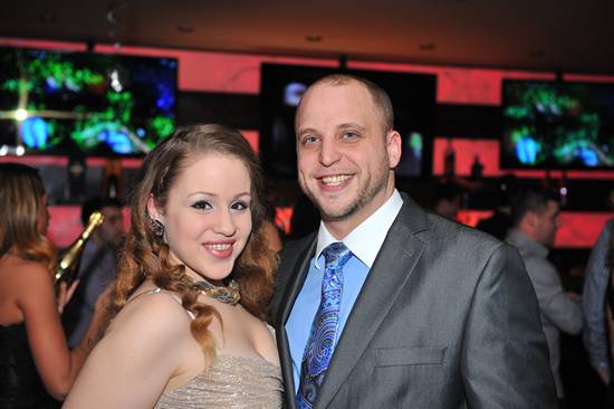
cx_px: 307
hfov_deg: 36.3
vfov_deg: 24.6
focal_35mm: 55
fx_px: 937
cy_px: 204
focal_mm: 55
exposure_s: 1/100
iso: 1000
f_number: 4
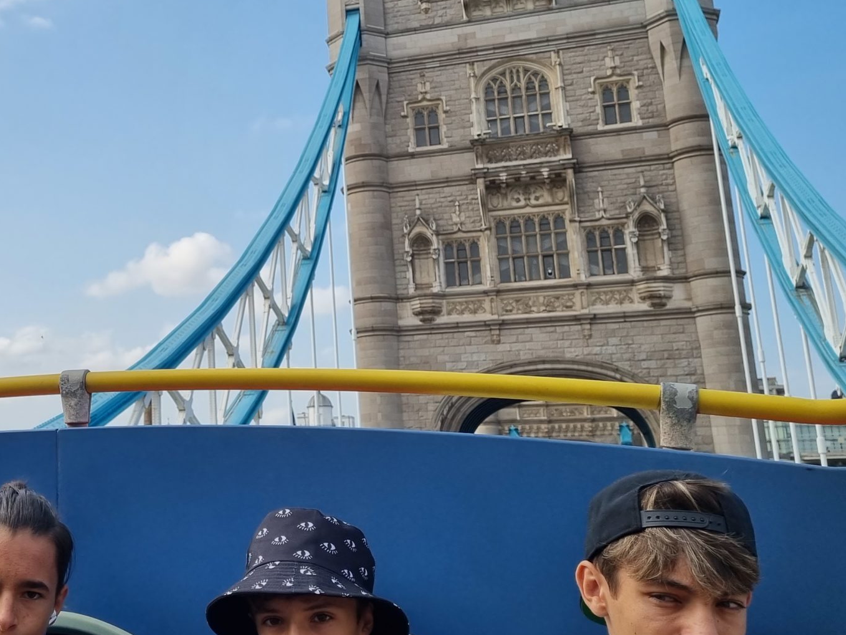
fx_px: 1198
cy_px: 224
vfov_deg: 29.5
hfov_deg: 36.9
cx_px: 118
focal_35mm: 49
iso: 50
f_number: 1.8
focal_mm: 5.4
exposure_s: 1/2600
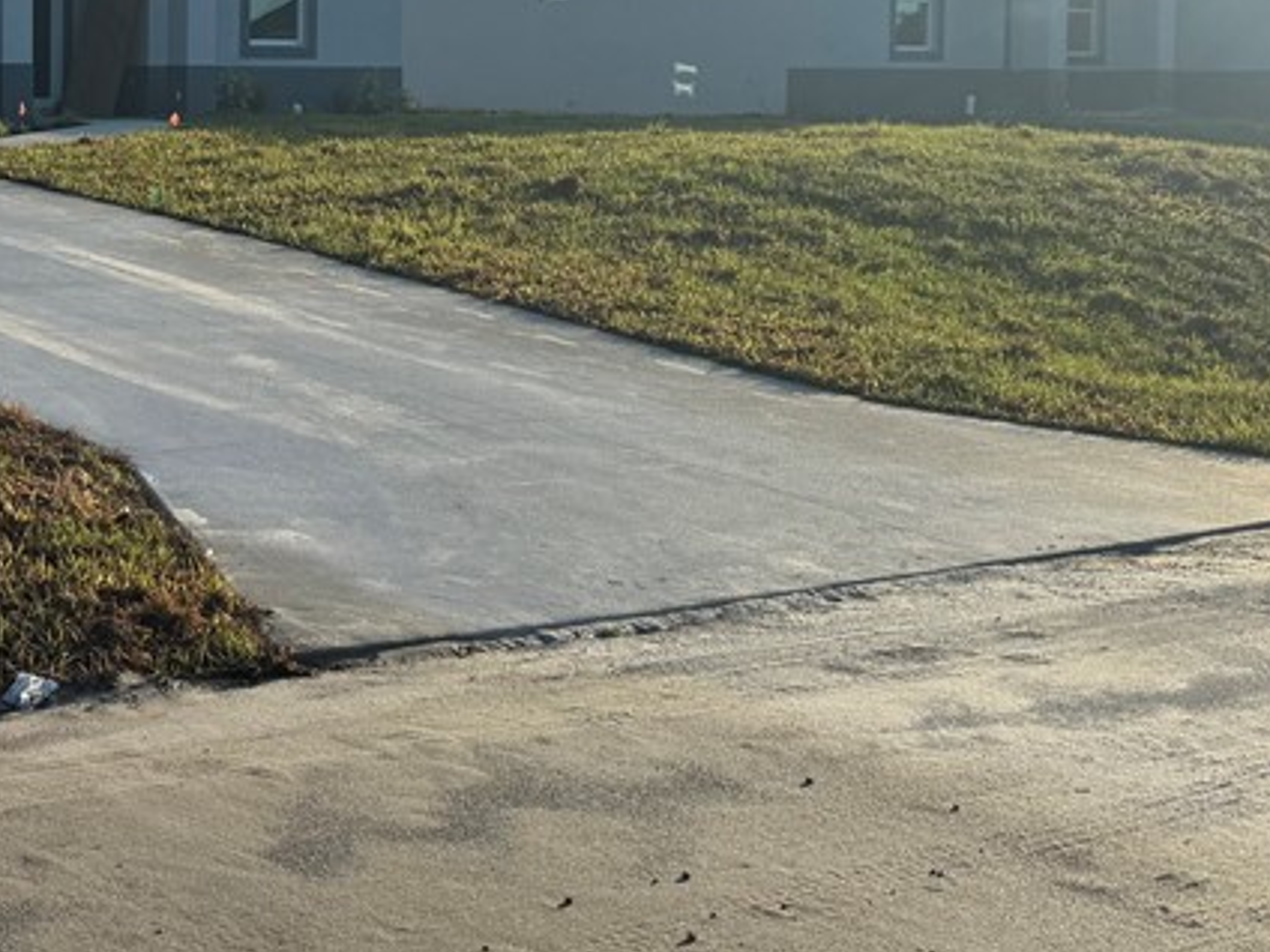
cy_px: 156
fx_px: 2128
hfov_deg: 29.5
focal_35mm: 58
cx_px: -174
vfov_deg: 24.7
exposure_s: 1/5348
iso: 80
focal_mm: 6.76
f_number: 1.78
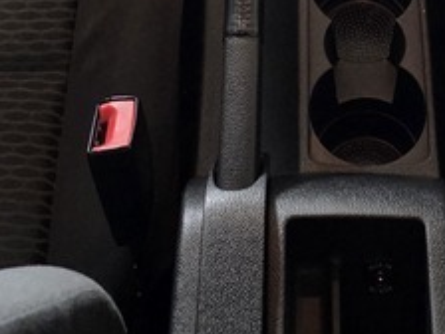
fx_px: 1350
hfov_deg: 18.7
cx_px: 298
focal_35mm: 105
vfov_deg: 11.9
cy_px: -416
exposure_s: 1/100
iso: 500
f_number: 1.7
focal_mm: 6.25
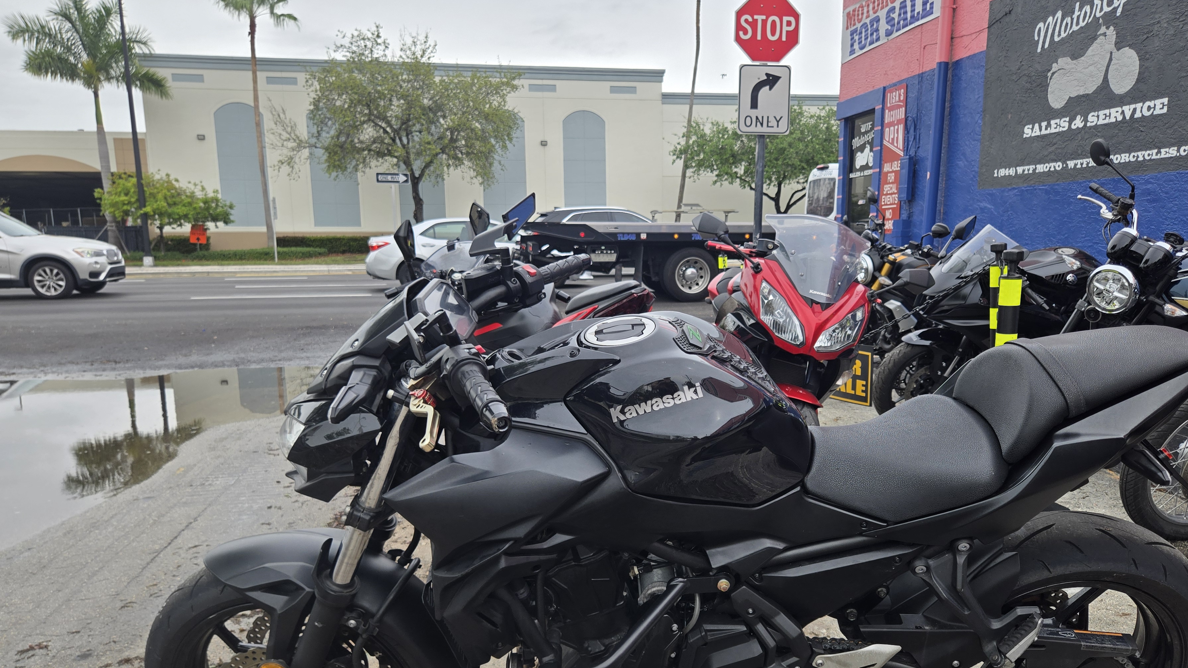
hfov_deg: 67.8
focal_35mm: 28
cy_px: 411
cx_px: 648
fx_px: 882
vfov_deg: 41.2
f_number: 1.8
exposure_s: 1/1011
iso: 25
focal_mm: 5.4
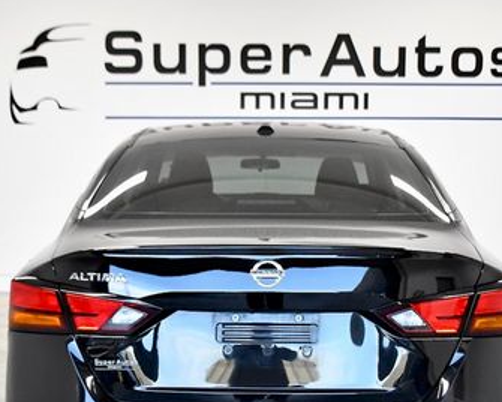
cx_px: 256
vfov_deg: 24.8
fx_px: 906
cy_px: 278
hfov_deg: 31.0
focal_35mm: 61
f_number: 3.8
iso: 2500
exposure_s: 1/640
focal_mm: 23
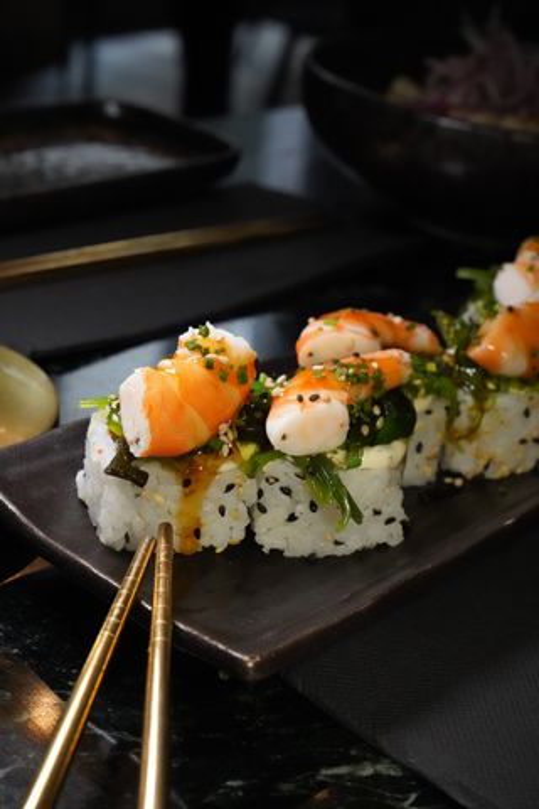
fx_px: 1258
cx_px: 270
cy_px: 404
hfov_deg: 24.2
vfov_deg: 35.6
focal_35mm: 56
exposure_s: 1/160
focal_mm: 56
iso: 16000
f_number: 11
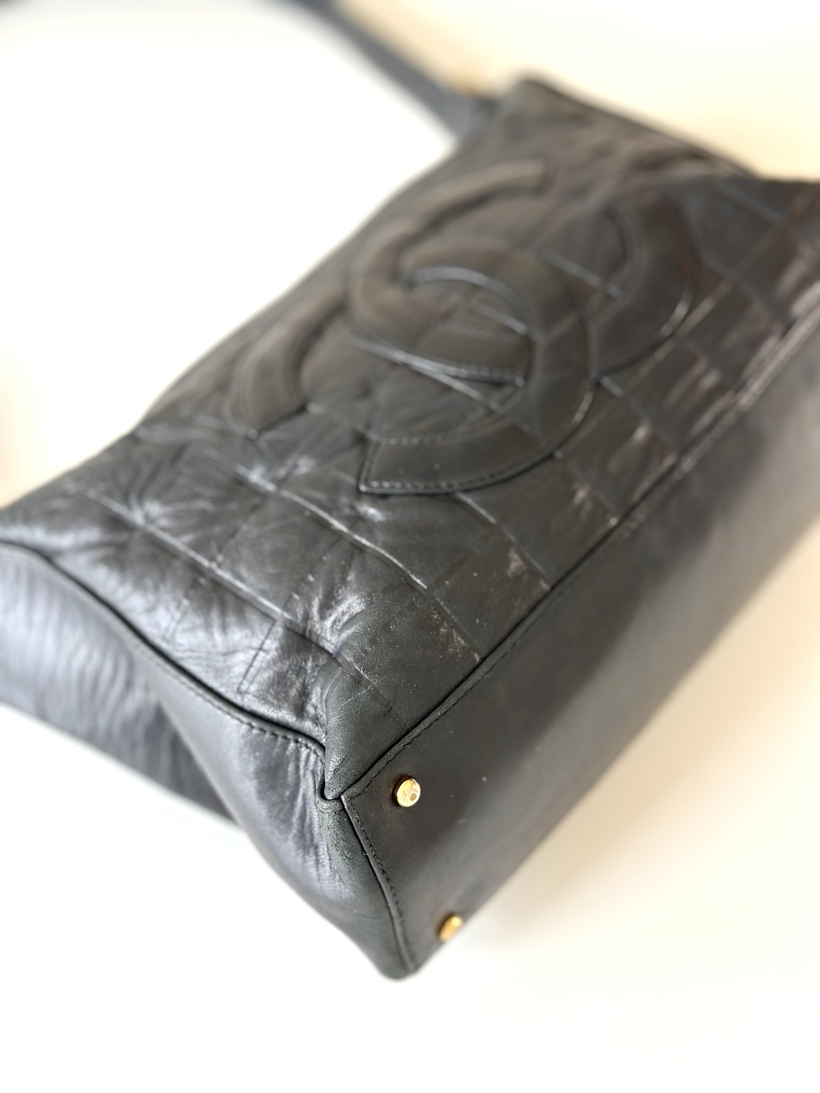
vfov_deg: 39.7
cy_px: 546
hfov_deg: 30.3
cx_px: 410
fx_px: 1516
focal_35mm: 48
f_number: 1.78
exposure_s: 1/100
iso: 160
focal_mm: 6.86
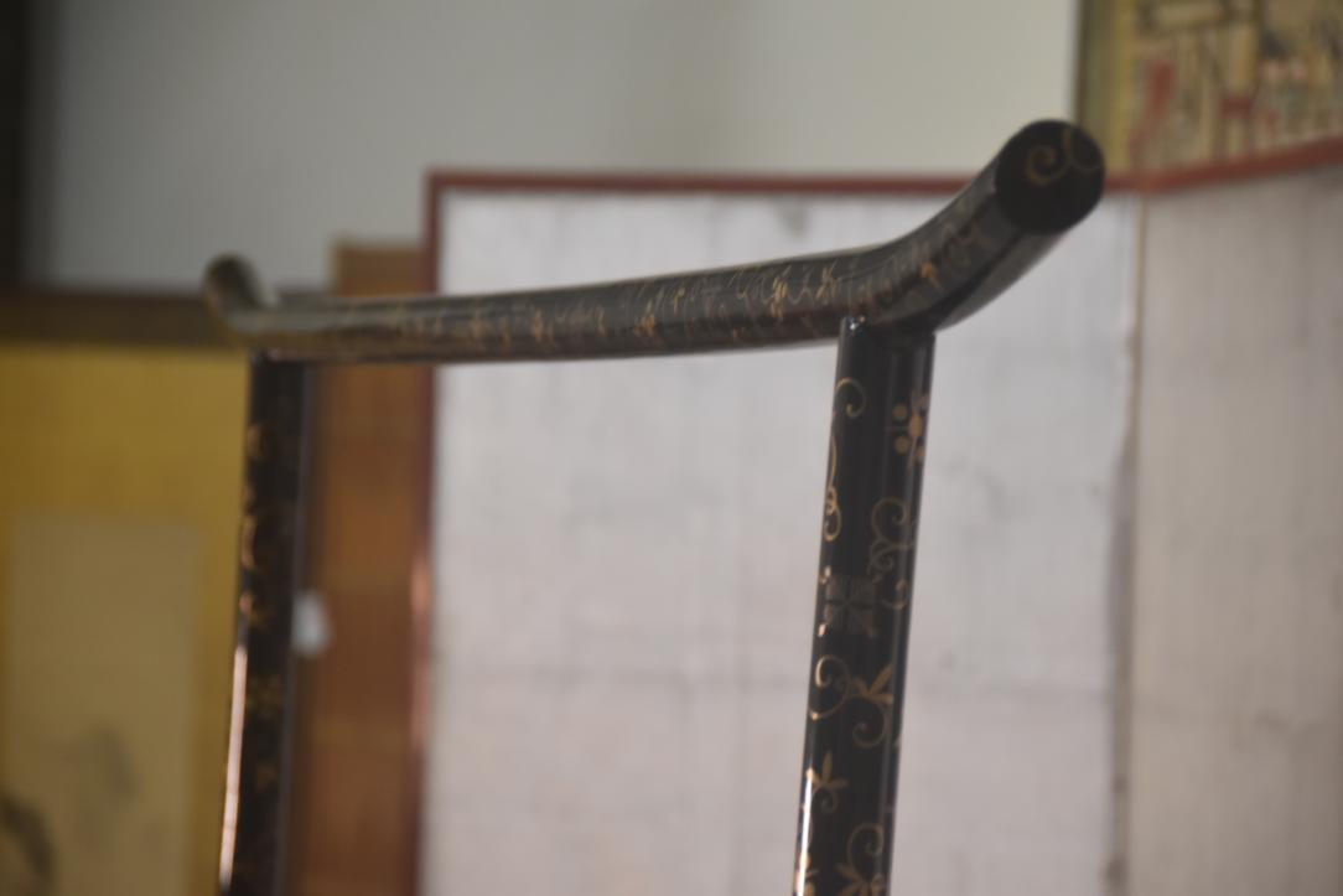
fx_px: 7275
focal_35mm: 195
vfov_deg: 7.0
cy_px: 448
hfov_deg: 10.5
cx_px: 672
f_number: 6
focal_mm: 130
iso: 1000
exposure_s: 1/60
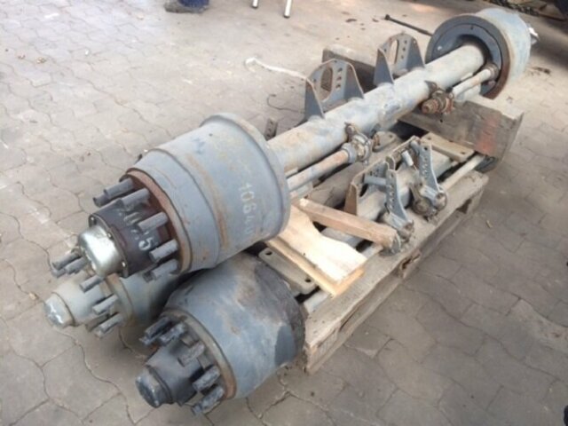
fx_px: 476
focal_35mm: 29
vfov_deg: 48.2
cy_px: 213
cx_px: 284
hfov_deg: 61.7
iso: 32
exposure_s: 1/33
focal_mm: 4.15
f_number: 2.2
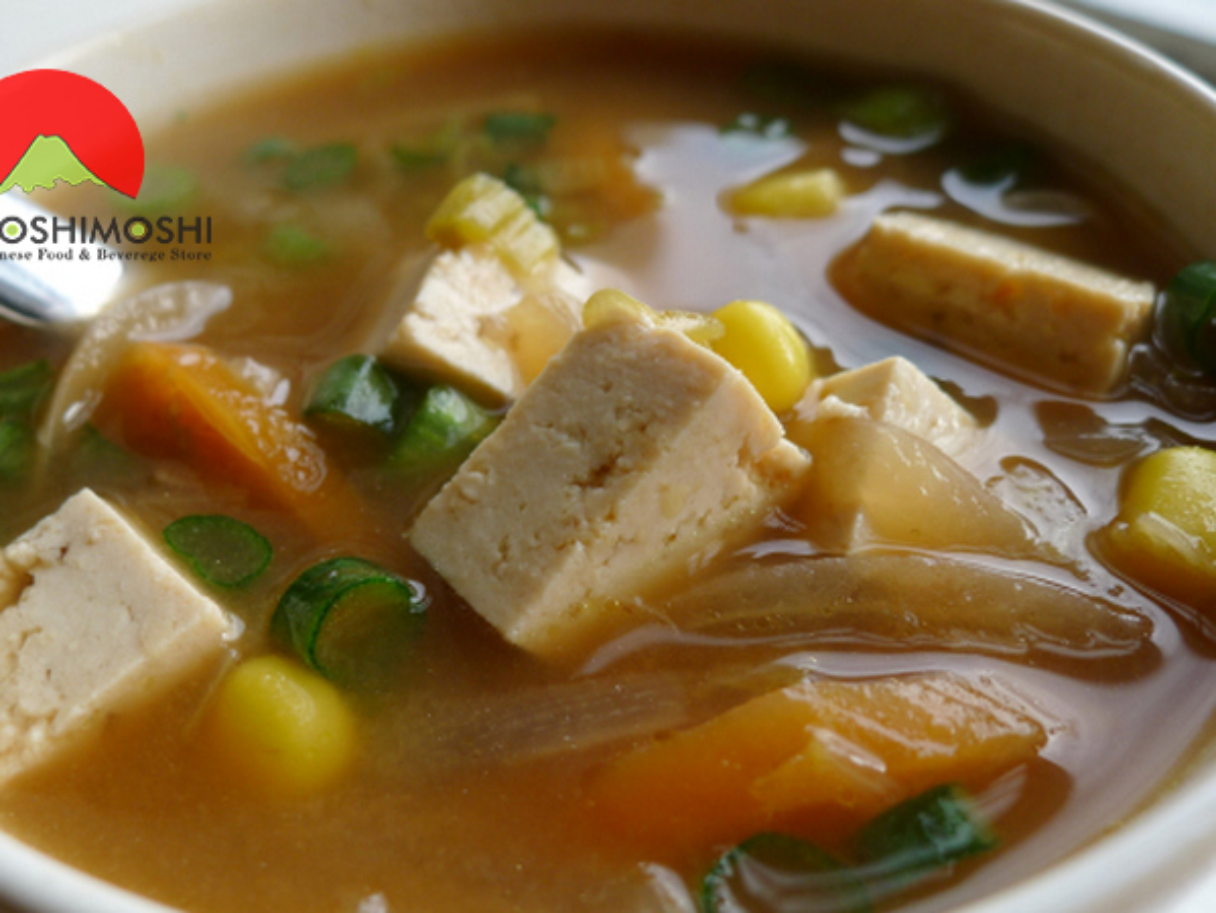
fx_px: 1054
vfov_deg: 46.6
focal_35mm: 30
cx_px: 480
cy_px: 550
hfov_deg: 59.4
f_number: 2.5
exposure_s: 1/125
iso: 80
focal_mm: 5.1
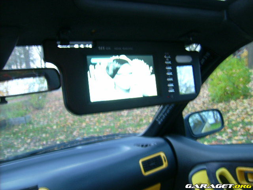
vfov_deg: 40.7
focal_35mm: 35
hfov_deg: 52.6
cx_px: 126
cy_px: 95
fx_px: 256
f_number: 2.8
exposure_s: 1/2
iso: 50
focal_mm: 5.95
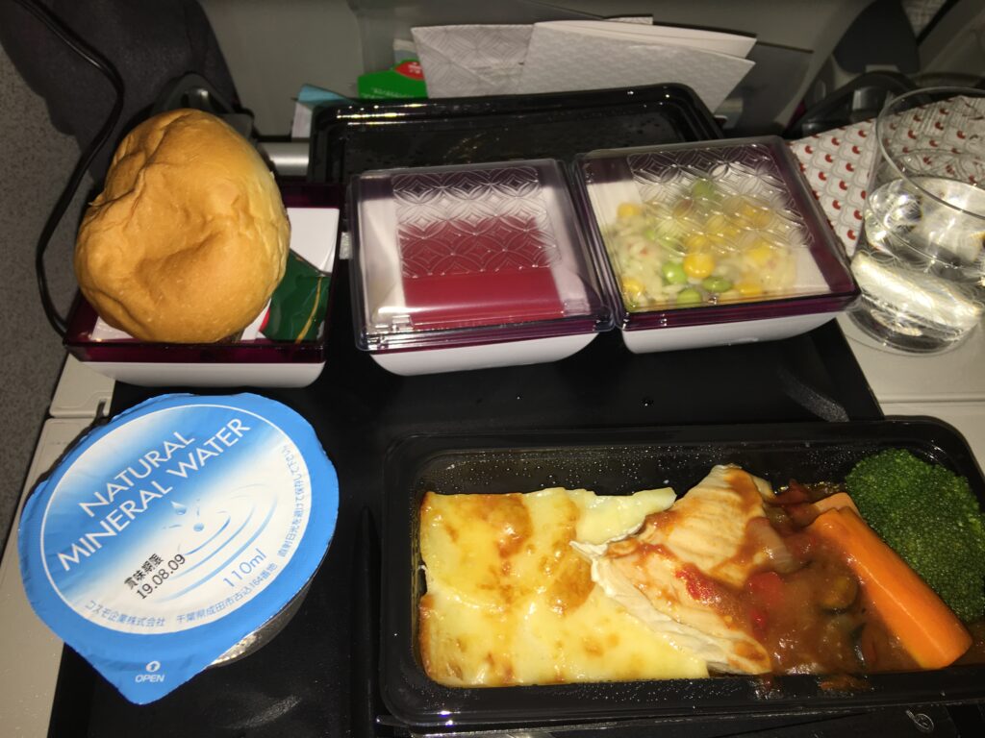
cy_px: 369
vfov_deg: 48.2
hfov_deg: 61.7
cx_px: 492
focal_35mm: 29
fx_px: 825
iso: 25
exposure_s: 1/31
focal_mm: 4.15
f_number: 2.2
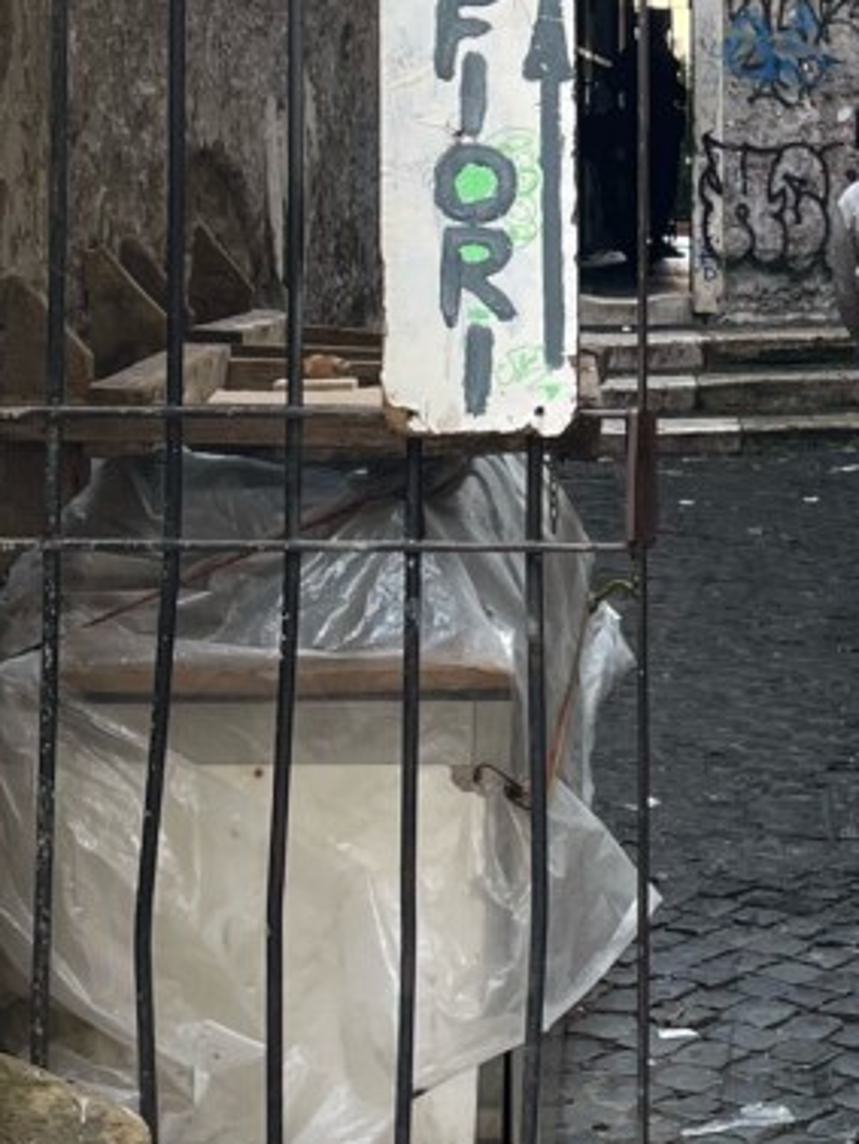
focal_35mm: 92
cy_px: -190
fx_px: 3042
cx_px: 980
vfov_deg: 20.1
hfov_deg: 15.6
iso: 32
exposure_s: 1/121
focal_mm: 4.2
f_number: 1.6
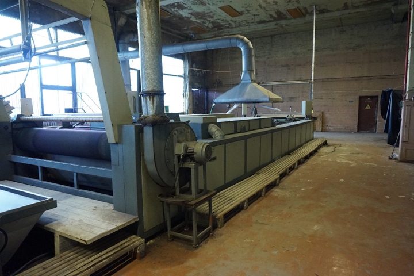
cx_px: 207
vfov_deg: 53.1
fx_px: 276
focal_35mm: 24
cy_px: 138
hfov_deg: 73.7
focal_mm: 16
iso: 3200
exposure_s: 1/20
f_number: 3.5
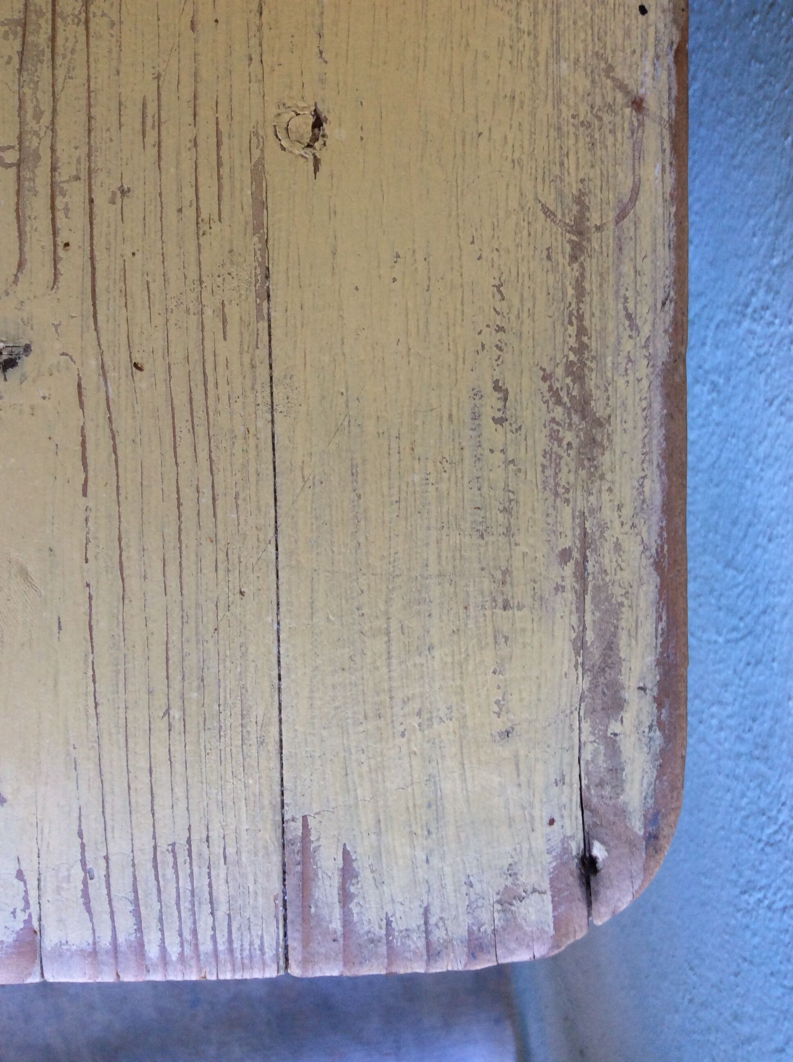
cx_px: 396
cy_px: 531
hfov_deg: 44.1
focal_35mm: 32
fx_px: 980
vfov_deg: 56.9
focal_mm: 3.3
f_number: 2.4
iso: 50
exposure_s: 1/25
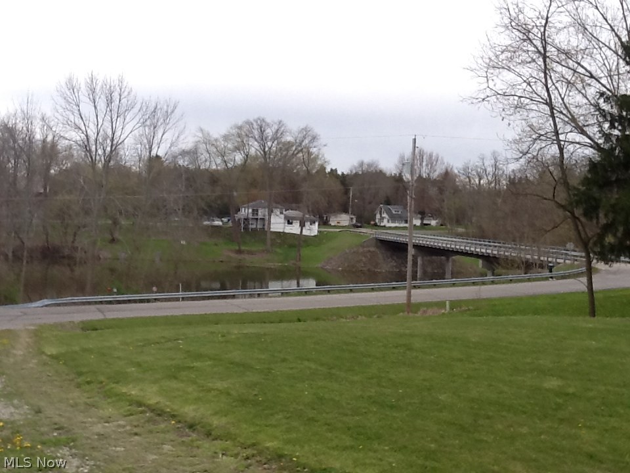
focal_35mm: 44
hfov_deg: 42.9
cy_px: 236
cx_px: 315
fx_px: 801
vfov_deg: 32.9
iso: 40
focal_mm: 2.03
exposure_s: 1/764
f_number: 2.4
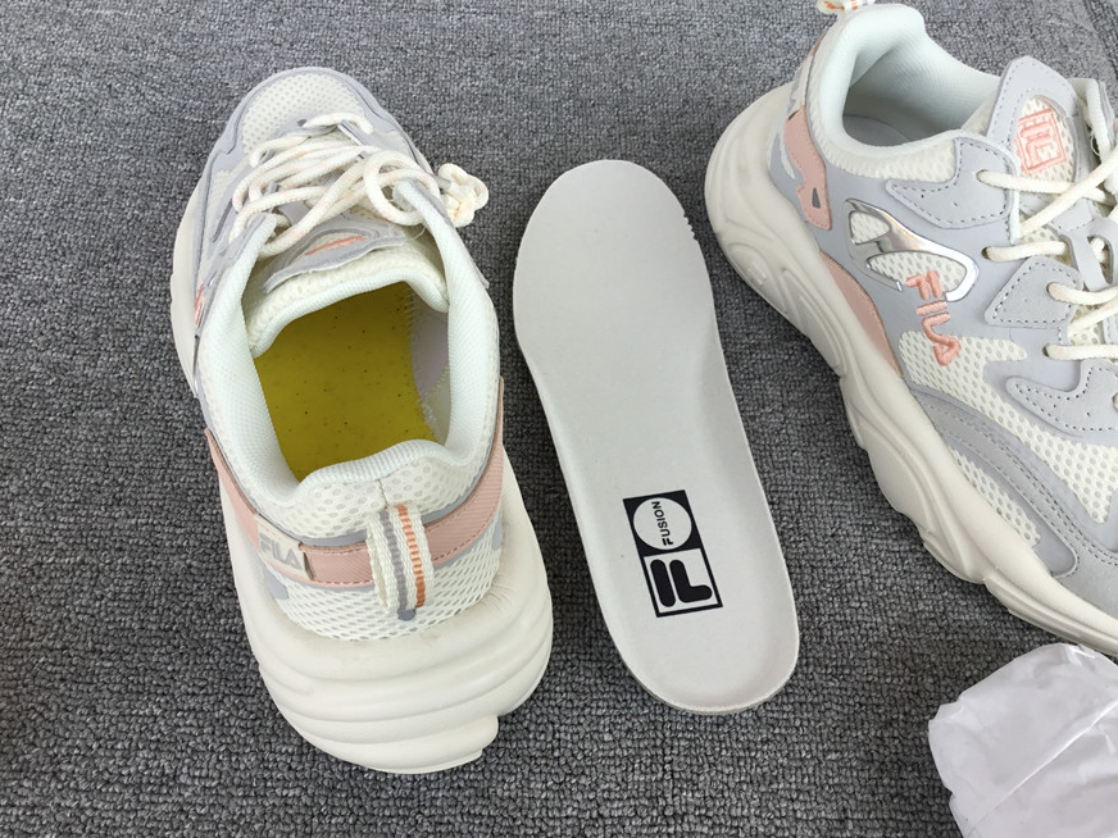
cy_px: 426
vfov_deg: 44.2
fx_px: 1034
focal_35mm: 32
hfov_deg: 56.8
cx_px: 544
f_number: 2.4
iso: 25
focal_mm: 3.3
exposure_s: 1/369
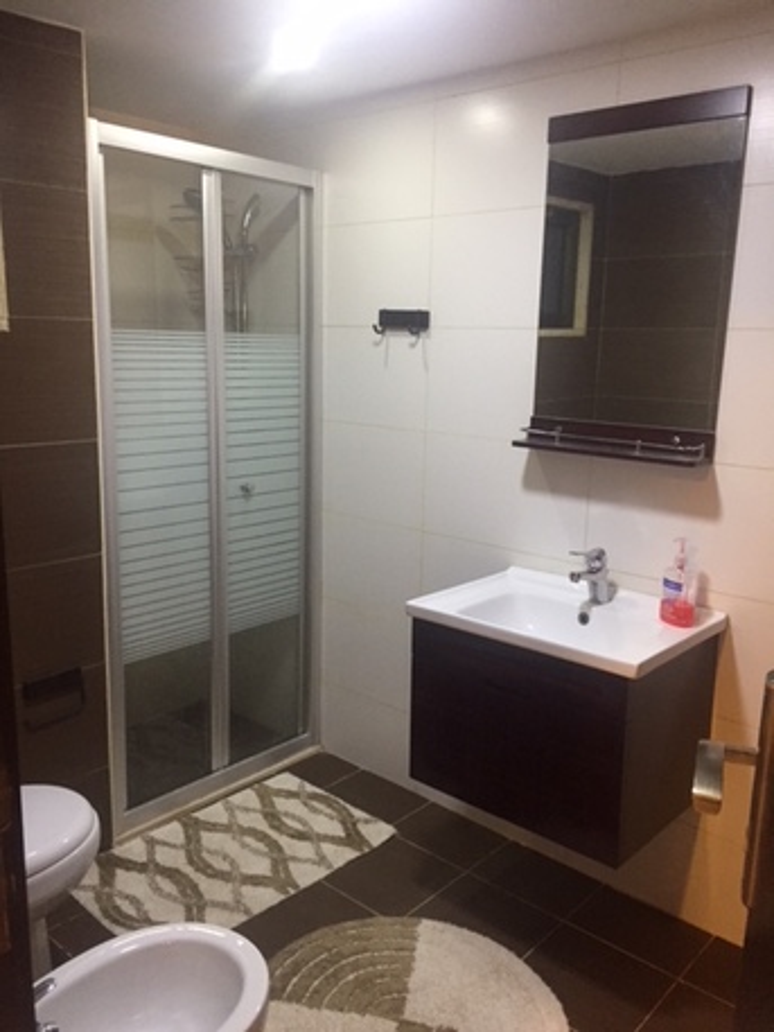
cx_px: 387
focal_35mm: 29
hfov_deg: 48.2
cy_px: 516
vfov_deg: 61.6
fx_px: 864
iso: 200
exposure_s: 1/33
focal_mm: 4.15
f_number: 2.2
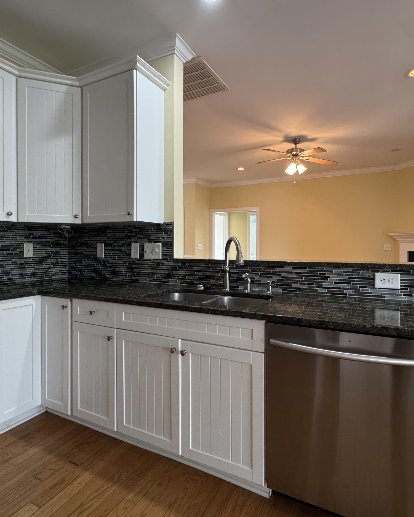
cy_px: 249
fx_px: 291
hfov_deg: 70.5
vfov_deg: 83.3
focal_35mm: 19
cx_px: 235
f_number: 2.2
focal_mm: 2.22
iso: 320
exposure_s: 1/60
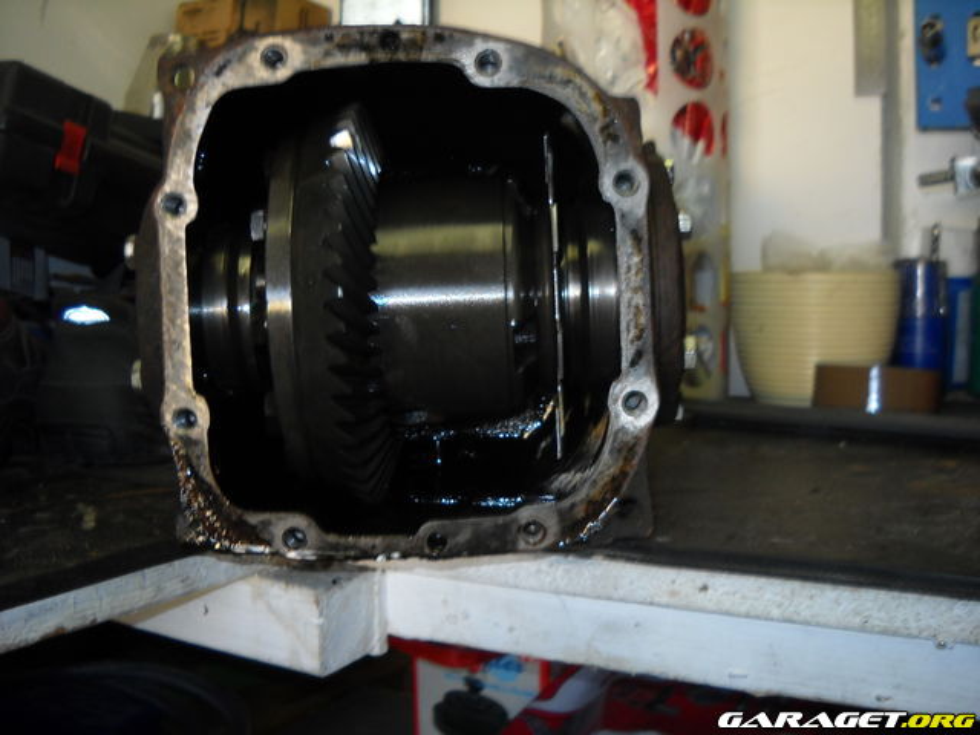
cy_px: 368
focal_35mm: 41
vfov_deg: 35.1
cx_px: 490
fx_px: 1161
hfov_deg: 45.8
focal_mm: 6.72
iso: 175
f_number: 3.1
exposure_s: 1/60
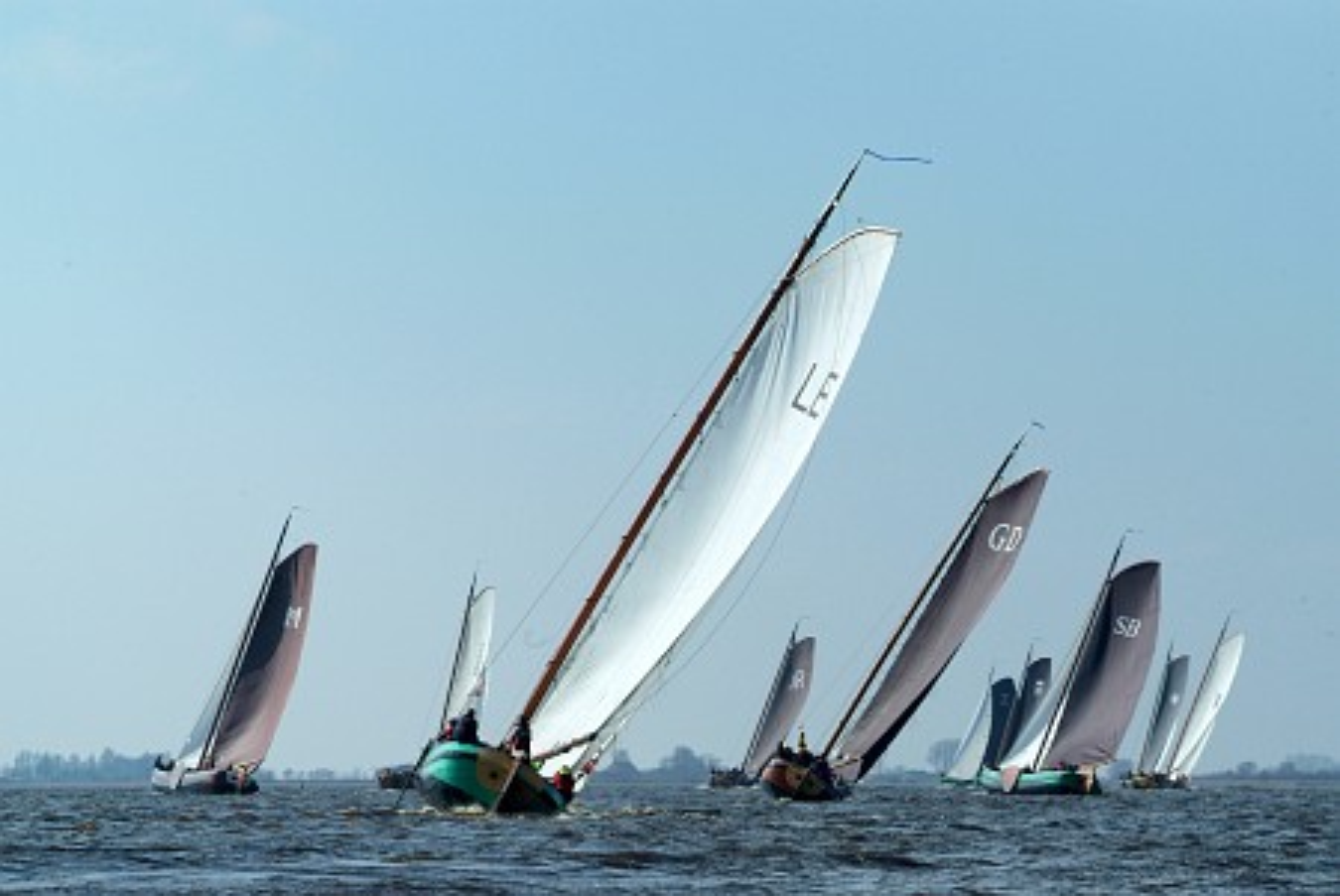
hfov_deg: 13.9
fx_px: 5477
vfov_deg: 9.4
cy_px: 448
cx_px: 670
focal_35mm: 147
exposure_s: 1/2000
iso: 400
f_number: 9.5
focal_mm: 98
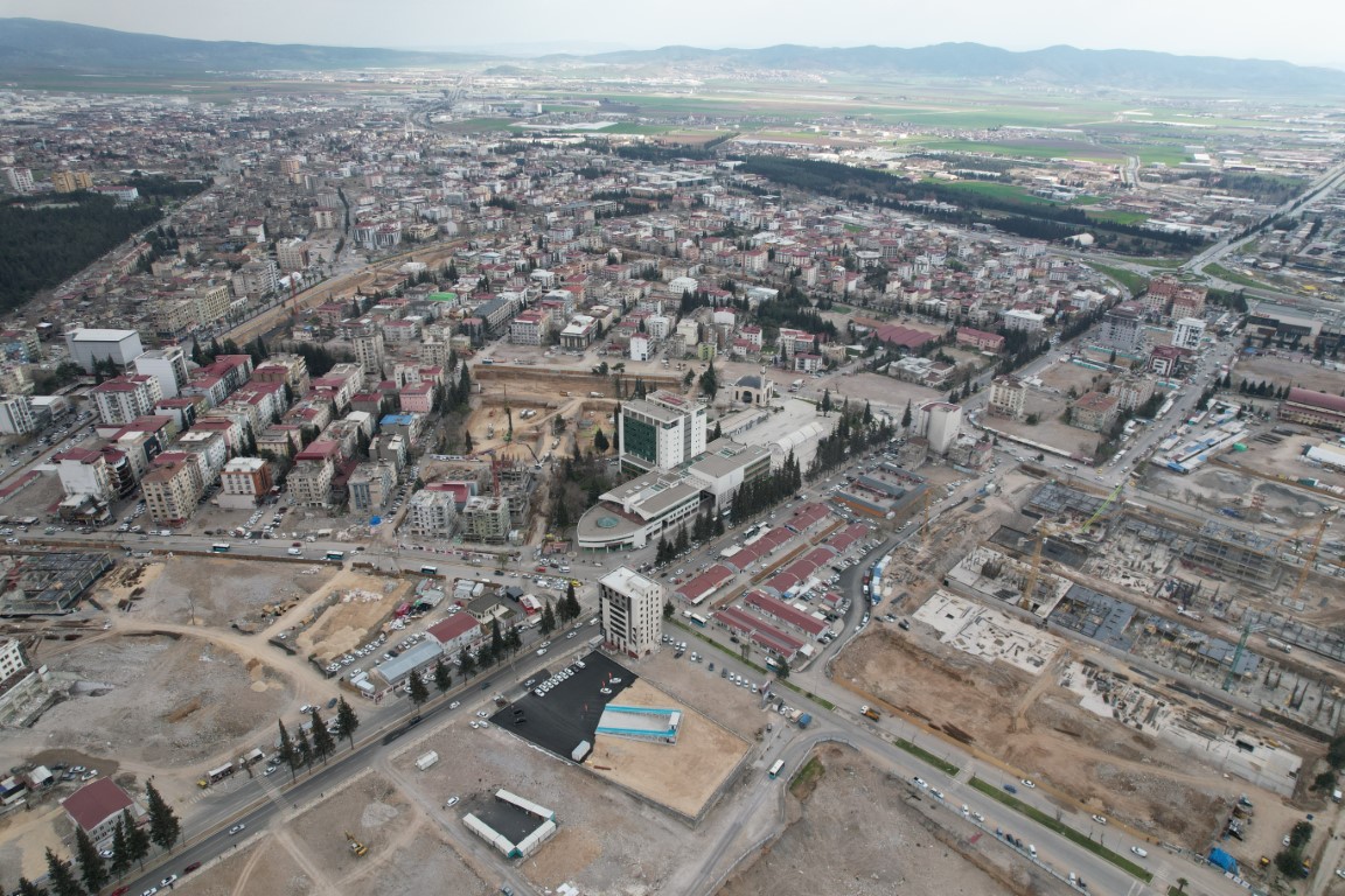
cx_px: 672
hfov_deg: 78.6
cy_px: 448
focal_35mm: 22
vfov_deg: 57.2
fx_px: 822
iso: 140
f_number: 2.8
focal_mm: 8.38
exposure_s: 1/1000
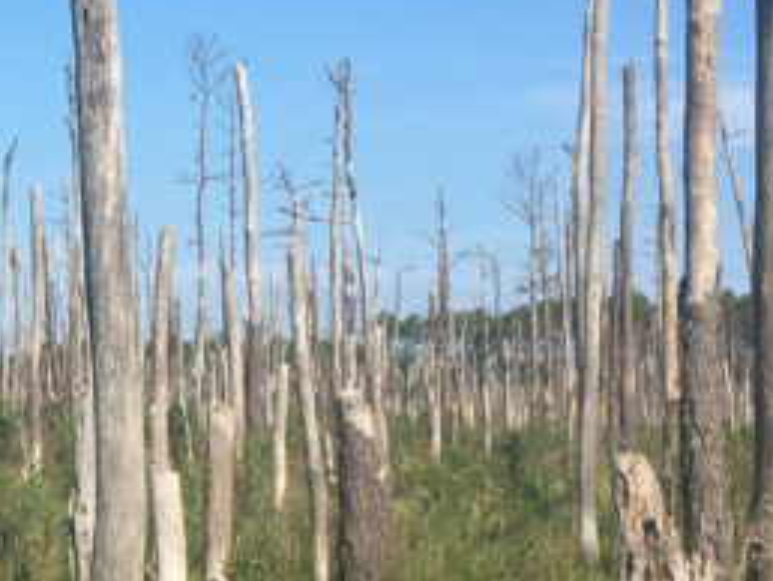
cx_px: -147
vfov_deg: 12.9
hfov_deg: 16.4
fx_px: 2570
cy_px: 201
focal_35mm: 115
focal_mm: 4.15
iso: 25
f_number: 2.2
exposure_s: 1/1672
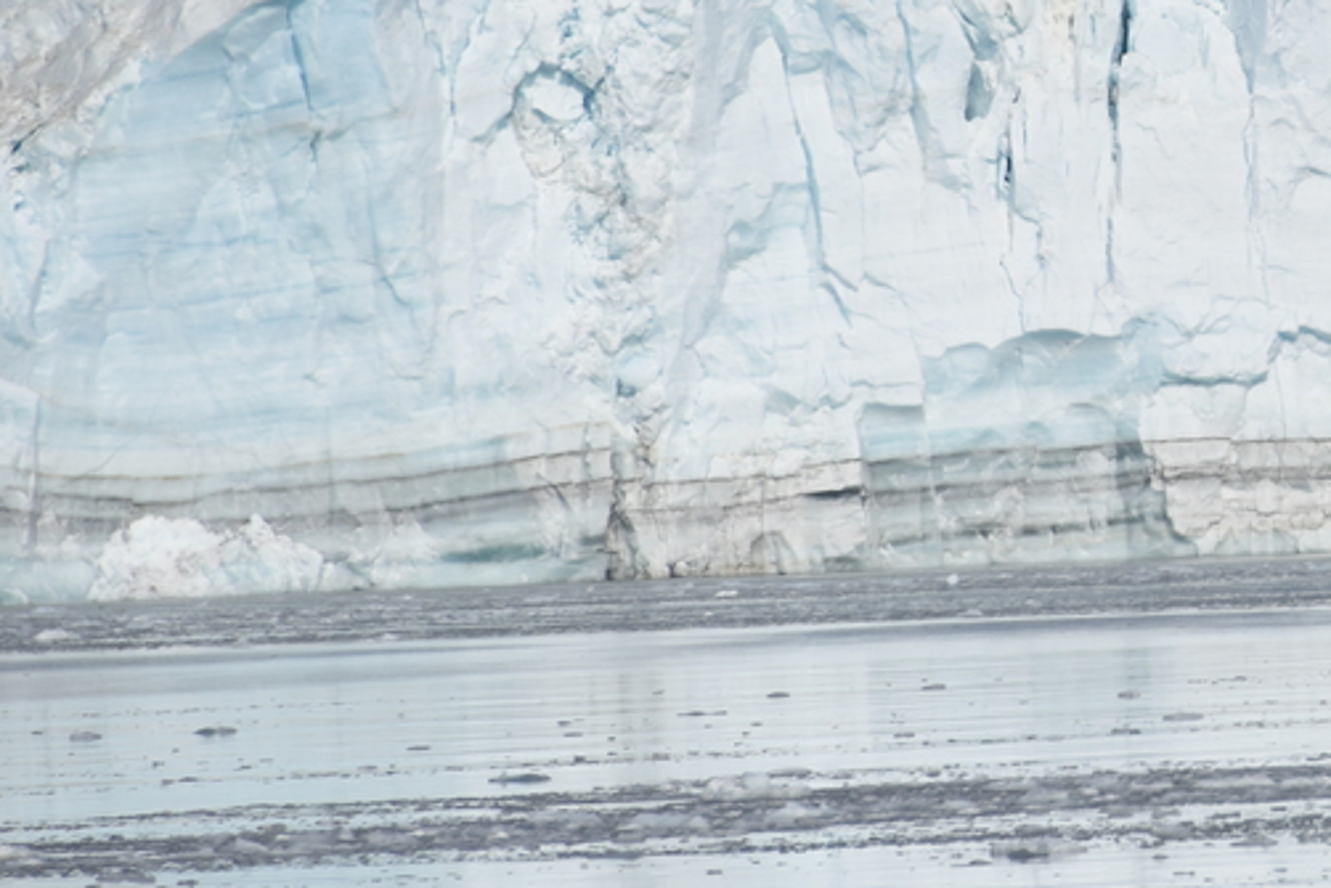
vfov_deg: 1.8
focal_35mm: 765
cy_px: 40
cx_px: 1506
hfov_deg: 2.7
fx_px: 28290
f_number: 9
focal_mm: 300
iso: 100
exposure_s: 1/640
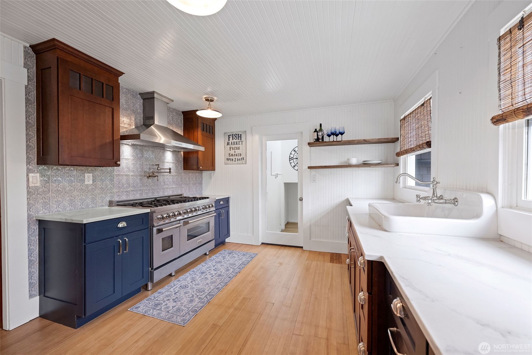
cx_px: 266
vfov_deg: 81.2
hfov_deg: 104.3
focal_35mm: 14
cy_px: 178
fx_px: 207
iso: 1000
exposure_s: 1/40
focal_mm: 14
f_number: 5
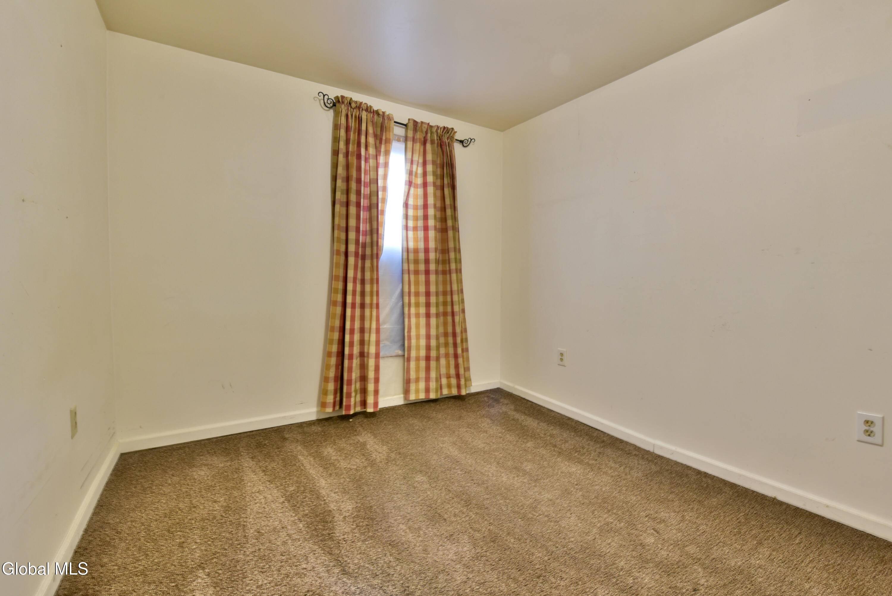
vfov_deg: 81.3
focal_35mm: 14
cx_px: 446
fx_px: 347
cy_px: 298
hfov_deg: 104.2
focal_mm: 14
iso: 800
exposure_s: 1/5
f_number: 11
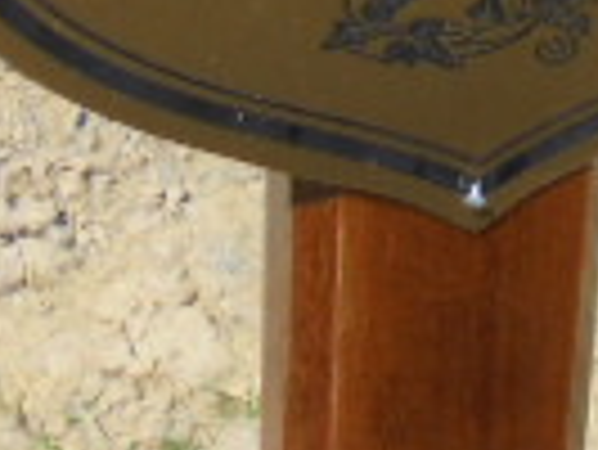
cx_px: 486
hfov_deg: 15.6
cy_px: -594
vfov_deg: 10.4
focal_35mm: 125
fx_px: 2161
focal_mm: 4.6
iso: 100
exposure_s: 1/1000
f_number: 3.5
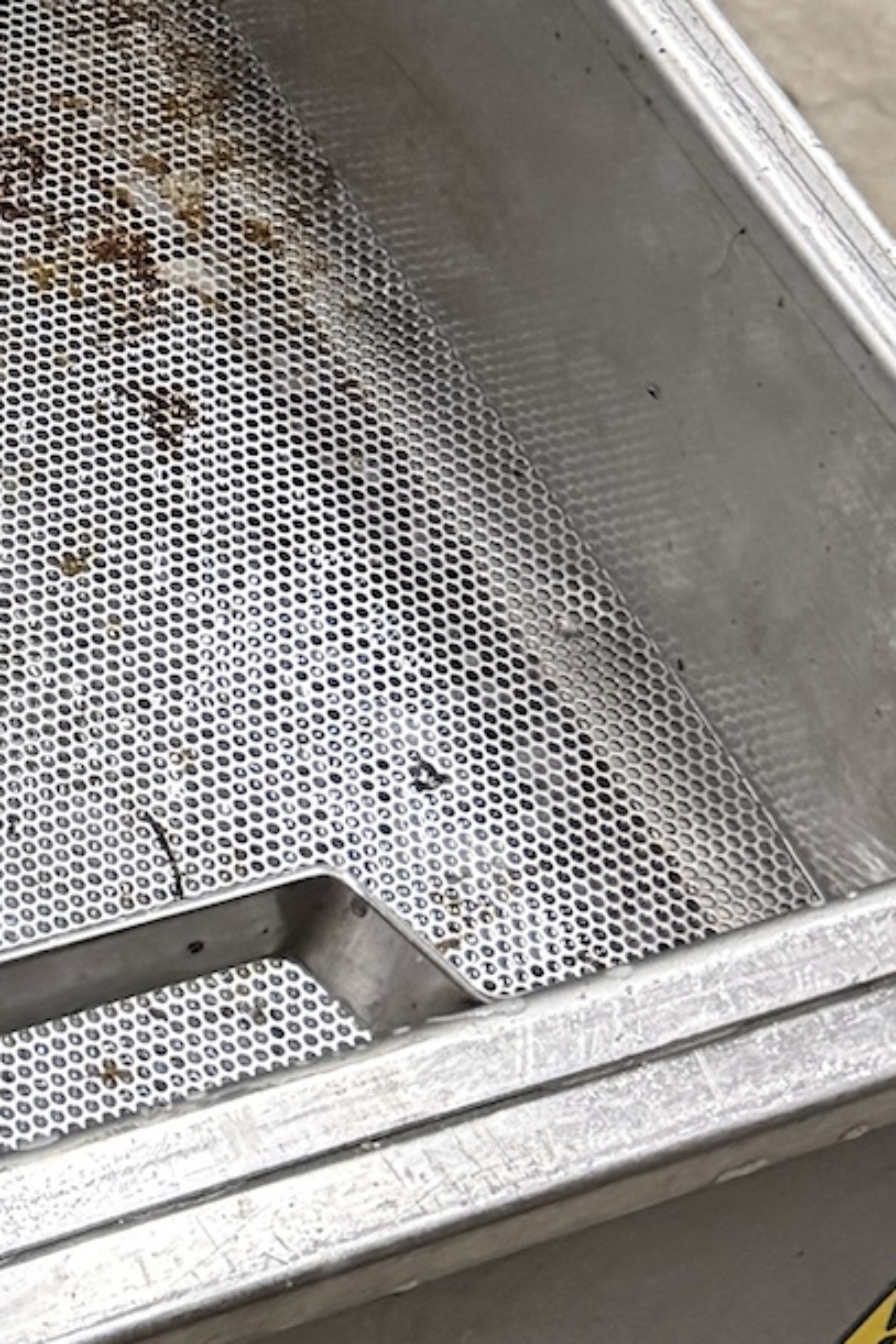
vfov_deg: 17.9
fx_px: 4071
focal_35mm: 109
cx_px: -641
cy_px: -217
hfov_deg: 11.7
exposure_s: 1/50
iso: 500
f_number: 1.78
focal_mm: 6.76
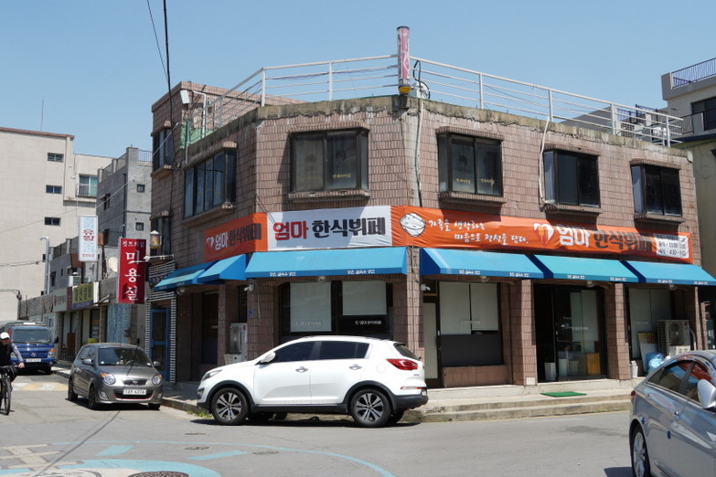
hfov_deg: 50.0
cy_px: 220
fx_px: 768
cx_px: 343
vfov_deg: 34.5
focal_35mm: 39
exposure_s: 1/160
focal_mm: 21
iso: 64
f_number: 8
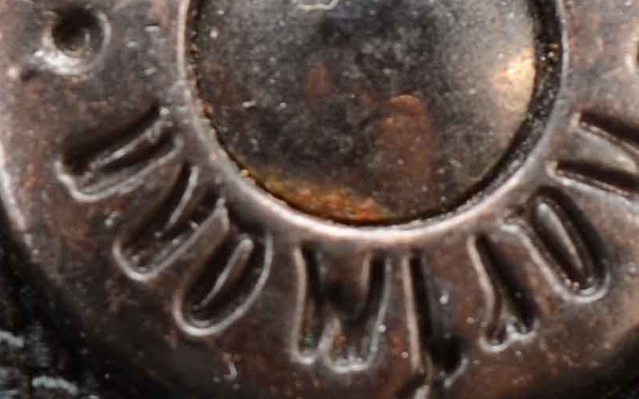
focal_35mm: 513
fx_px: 8937
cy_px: -66
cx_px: 262
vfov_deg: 2.6
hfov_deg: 4.1
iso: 100
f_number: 13
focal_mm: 55
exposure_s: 1/160
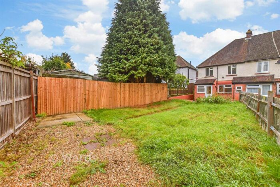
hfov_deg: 100.4
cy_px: 94
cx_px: 140
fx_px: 117
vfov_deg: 77.4
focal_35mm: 15
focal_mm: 10
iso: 320
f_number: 8
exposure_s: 1/160
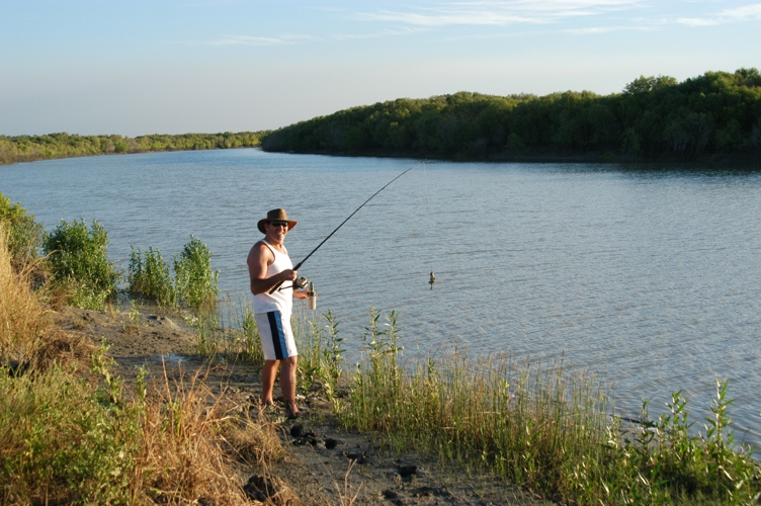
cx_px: 380
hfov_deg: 37.9
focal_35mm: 52
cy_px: 253
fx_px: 1109
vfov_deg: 25.7
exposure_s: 1/1000
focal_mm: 35
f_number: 7.1
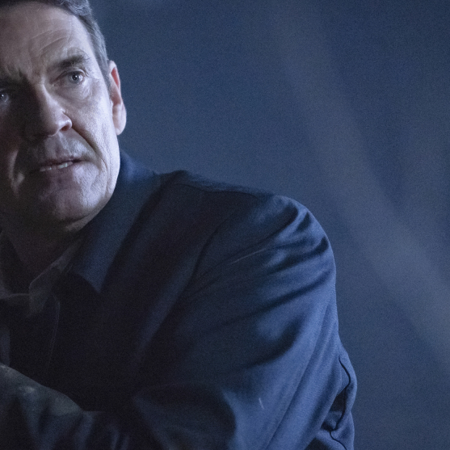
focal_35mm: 366
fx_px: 5383
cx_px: 128
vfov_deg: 4.8
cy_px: 245
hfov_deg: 4.8
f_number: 2.8
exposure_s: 1/320
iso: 8000
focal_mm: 200
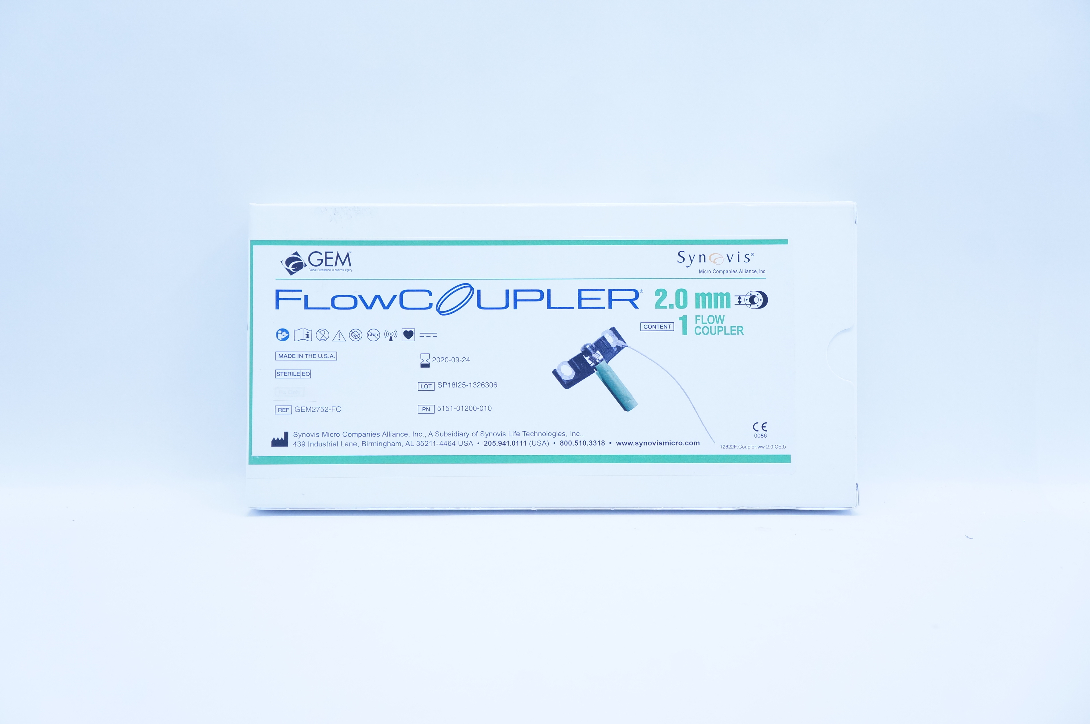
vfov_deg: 27.2
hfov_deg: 40.0
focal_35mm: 50
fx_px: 1497
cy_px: 362
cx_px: 545
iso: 800
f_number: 5.6
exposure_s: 1/160
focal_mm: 33
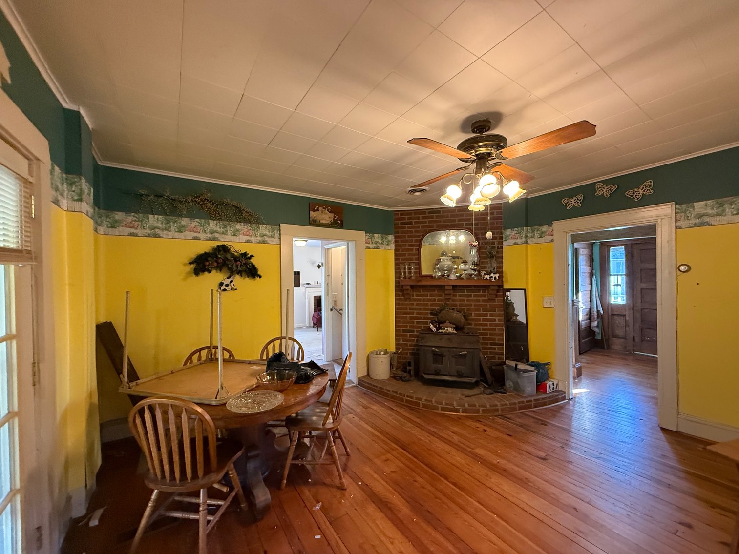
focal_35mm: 14
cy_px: 277
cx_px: 370
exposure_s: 1/60
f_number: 2.2
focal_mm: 2.22
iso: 500
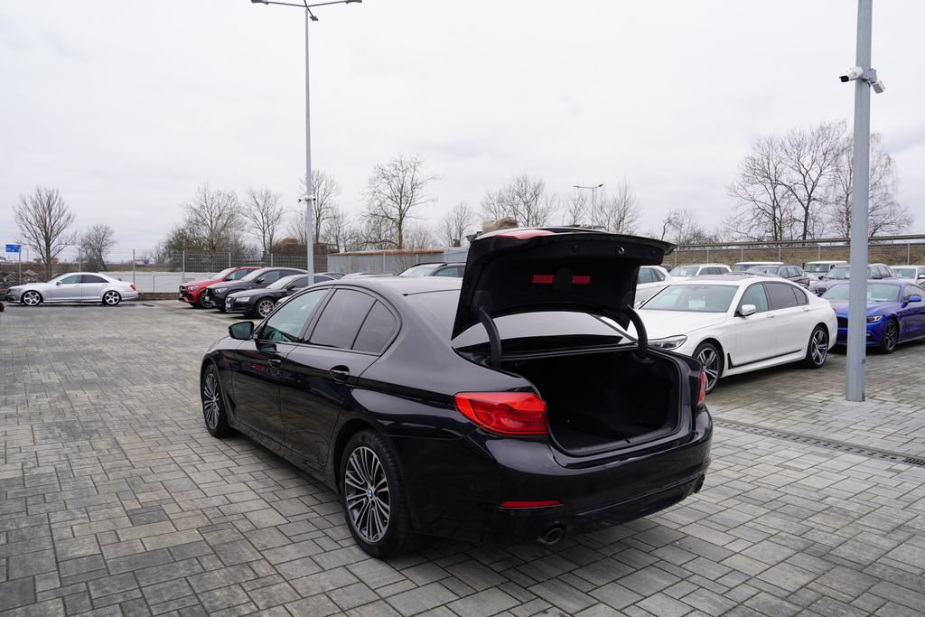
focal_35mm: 24
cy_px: 308
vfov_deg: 53.1
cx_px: 462
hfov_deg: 73.7
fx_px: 617
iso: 100
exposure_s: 1/100
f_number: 6.3
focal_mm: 24
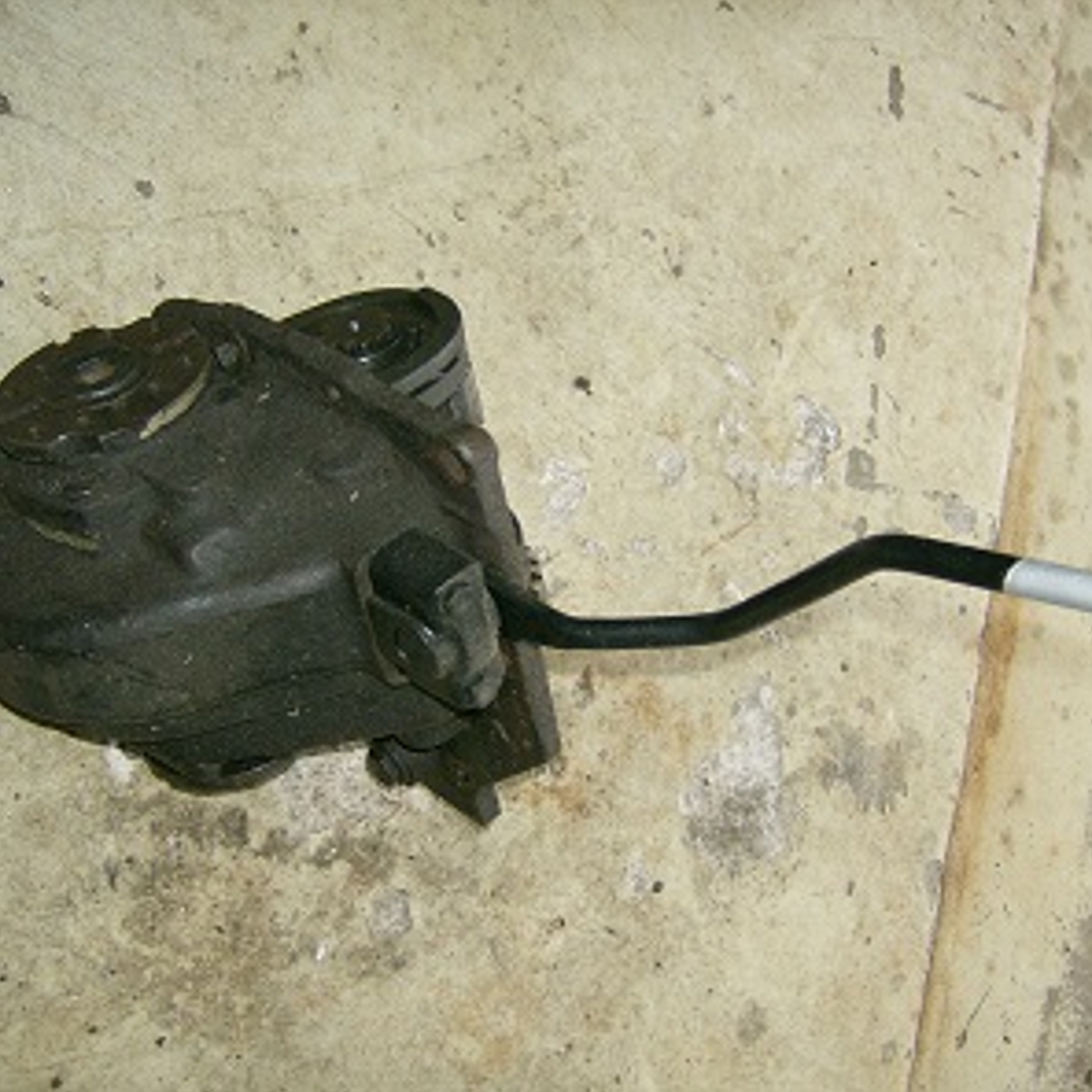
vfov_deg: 39.2
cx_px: 557
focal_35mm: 43
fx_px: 1535
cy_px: 546
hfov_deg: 39.2
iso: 100
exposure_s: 1/129
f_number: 2.8
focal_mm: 6
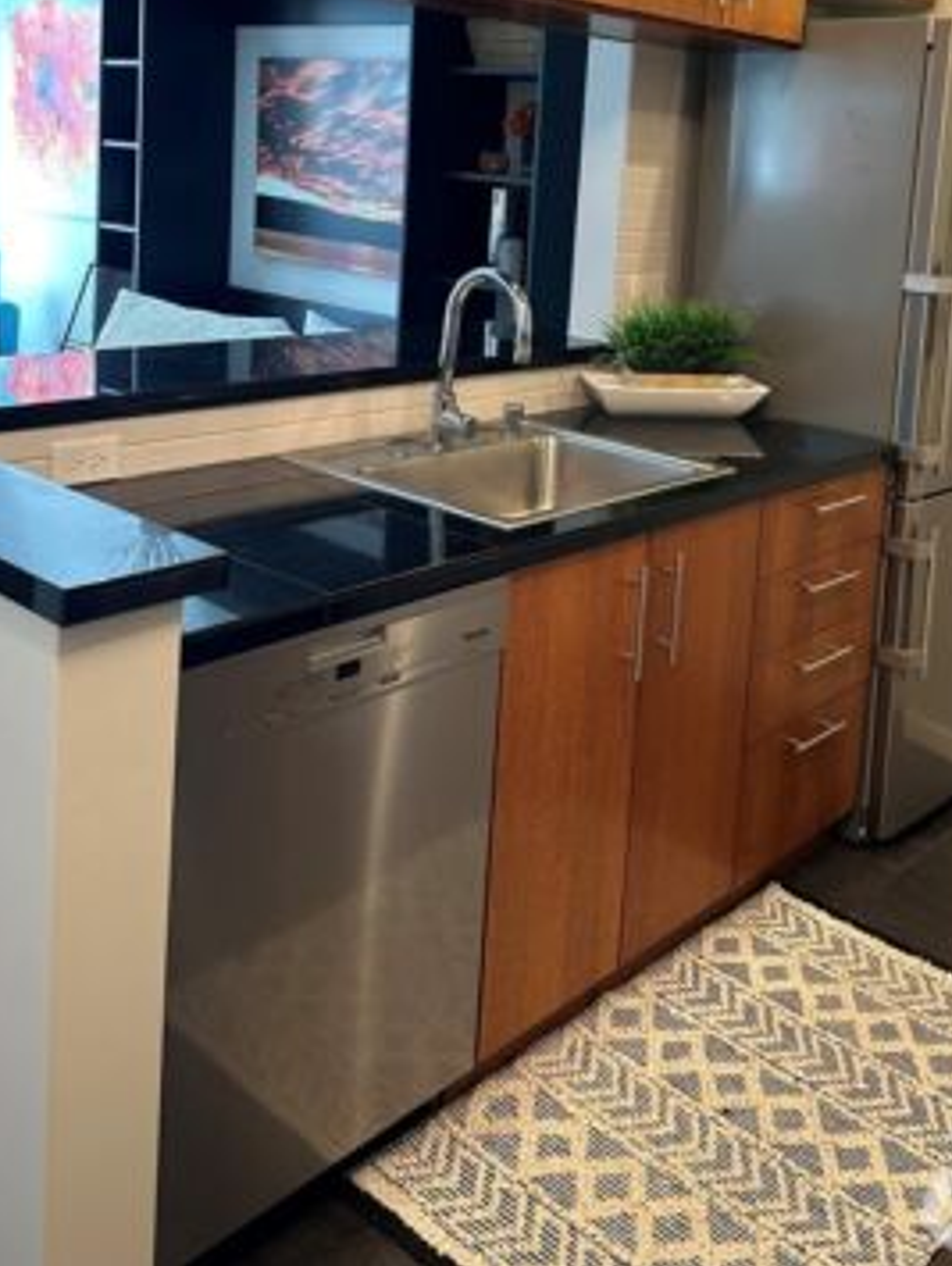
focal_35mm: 36
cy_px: 319
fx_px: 1318
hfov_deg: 39.4
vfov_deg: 49.3
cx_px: 613
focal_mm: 6.86
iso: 200
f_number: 1.78
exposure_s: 1/60
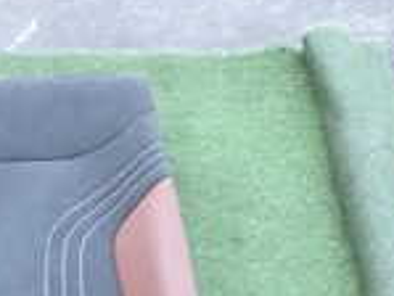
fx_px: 1378
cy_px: 558
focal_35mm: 121
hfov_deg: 14.2
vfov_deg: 11.3
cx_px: -338
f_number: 2.3
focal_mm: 5.4
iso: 200
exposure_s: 1/60
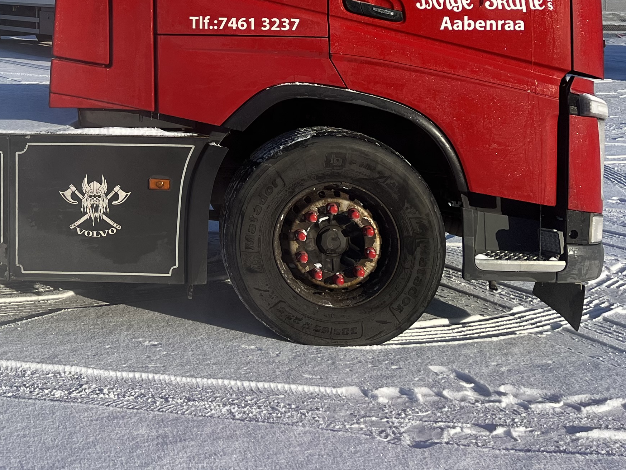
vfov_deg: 22.9
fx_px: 1085
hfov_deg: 30.6
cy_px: -57
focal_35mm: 60
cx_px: 47
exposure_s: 1/3413
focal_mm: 5.1
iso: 50
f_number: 1.6
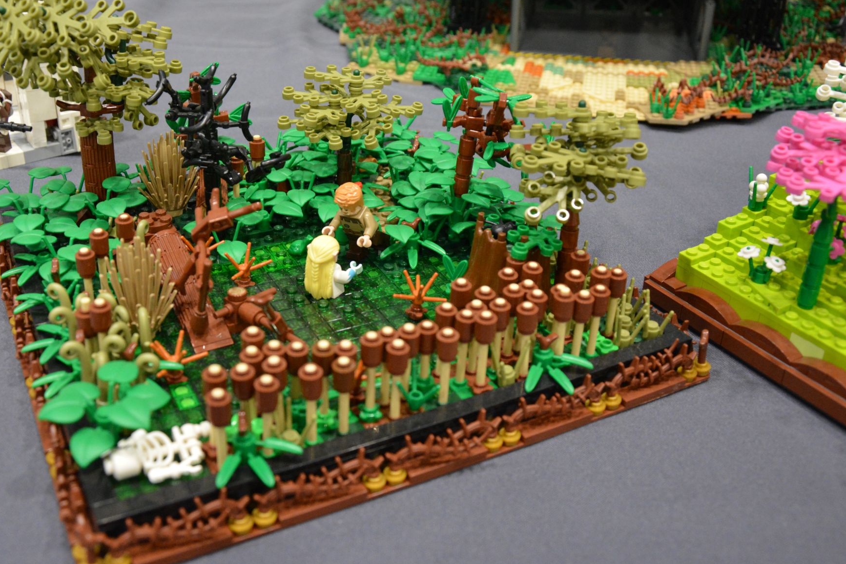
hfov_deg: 48.3
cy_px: 238
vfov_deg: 33.3
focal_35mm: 40
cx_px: 360
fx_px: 940
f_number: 4.5
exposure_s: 1/80
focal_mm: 22
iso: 2500
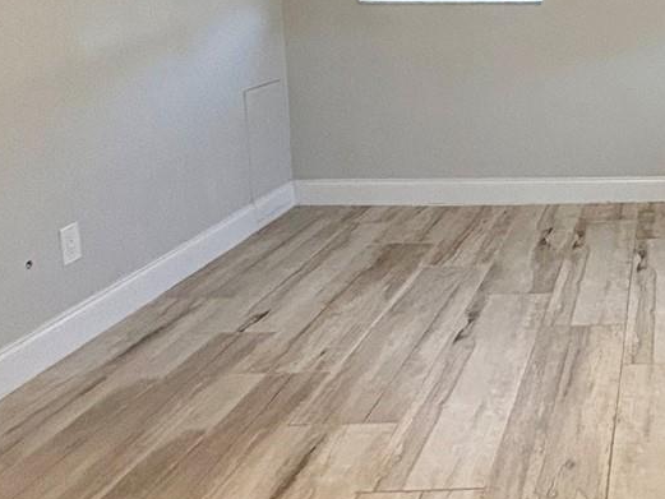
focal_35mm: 43
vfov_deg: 32.4
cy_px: 77
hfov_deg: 37.3
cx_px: 719
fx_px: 826
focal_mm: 2.22
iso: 320
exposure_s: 1/120
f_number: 2.2
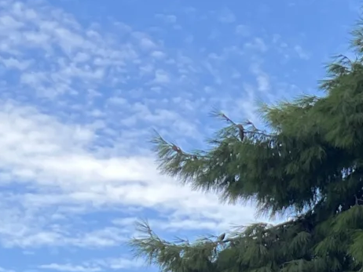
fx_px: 1511
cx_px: 499
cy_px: 705
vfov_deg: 9.0
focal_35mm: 144
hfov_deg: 13.1
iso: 50
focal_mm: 5.7
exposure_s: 1/670
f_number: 1.5
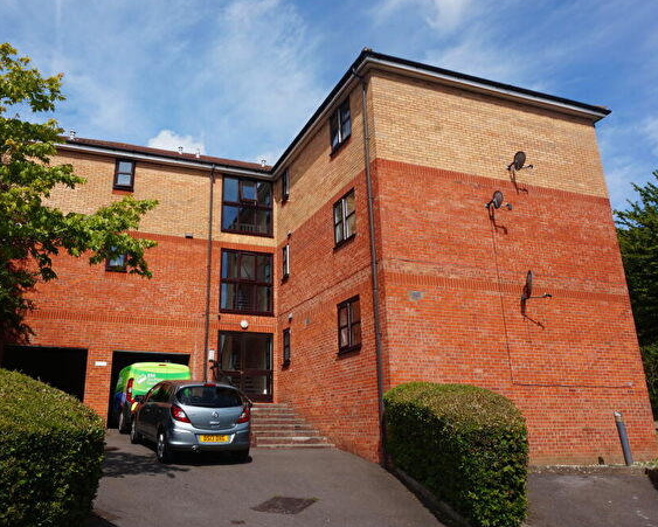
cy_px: 259
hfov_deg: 61.8
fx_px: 546
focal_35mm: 28
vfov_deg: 51.6
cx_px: 273
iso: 100
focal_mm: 16
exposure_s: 1/100
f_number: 14
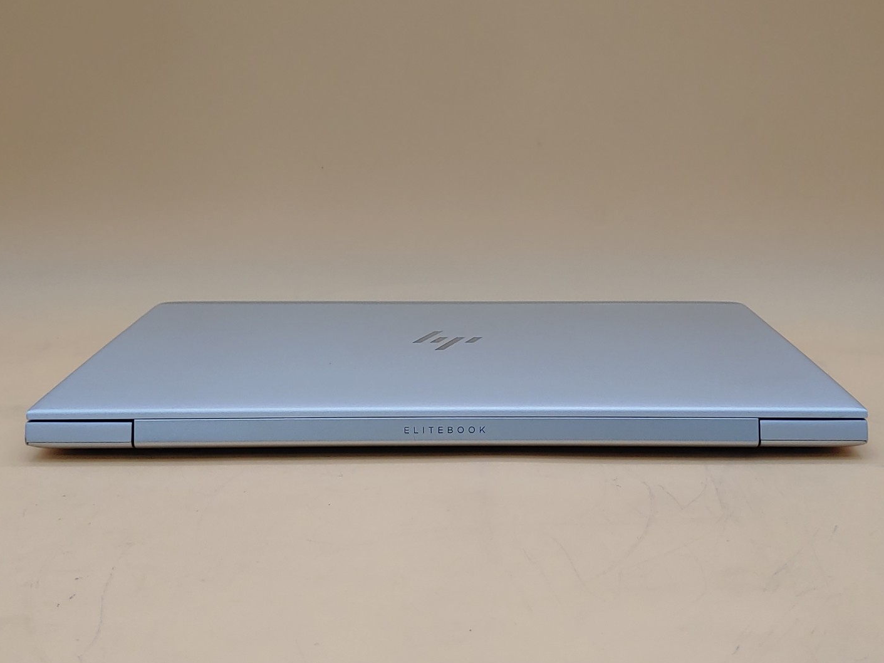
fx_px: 1277
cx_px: 444
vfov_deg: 29.1
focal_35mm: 50
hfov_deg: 38.2
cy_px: 333
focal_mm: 4.36
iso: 50
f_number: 1.8
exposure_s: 1/233
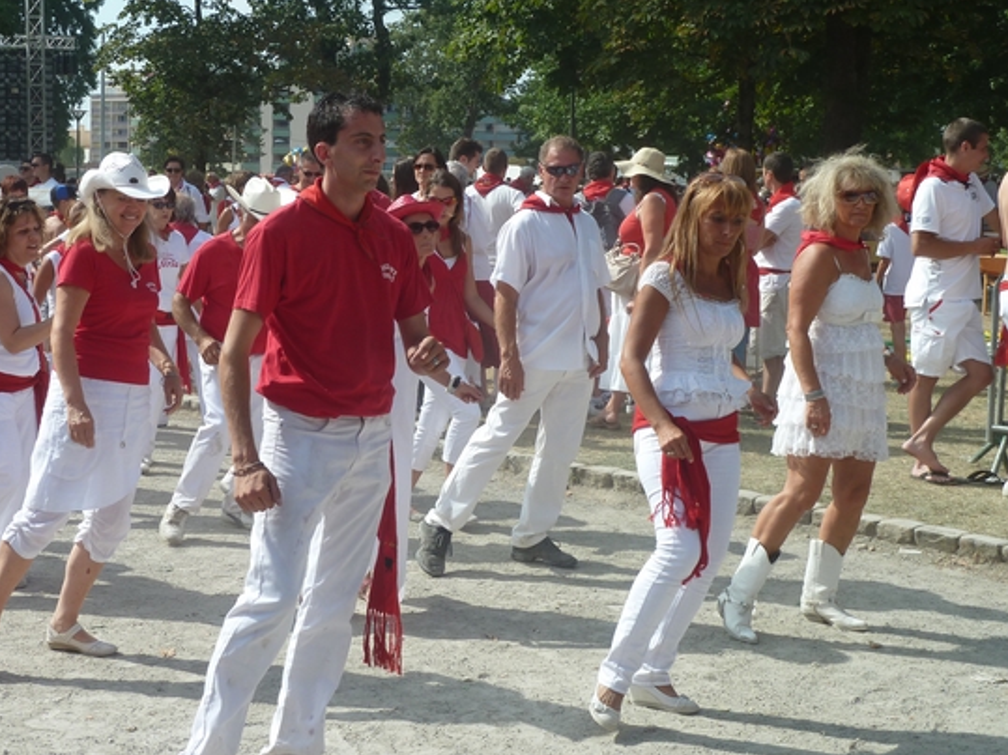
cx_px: 411
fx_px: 1659
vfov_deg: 25.6
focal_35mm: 57
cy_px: 335
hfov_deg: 33.7
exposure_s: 1/400
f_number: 4.5
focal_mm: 7.9
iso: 80
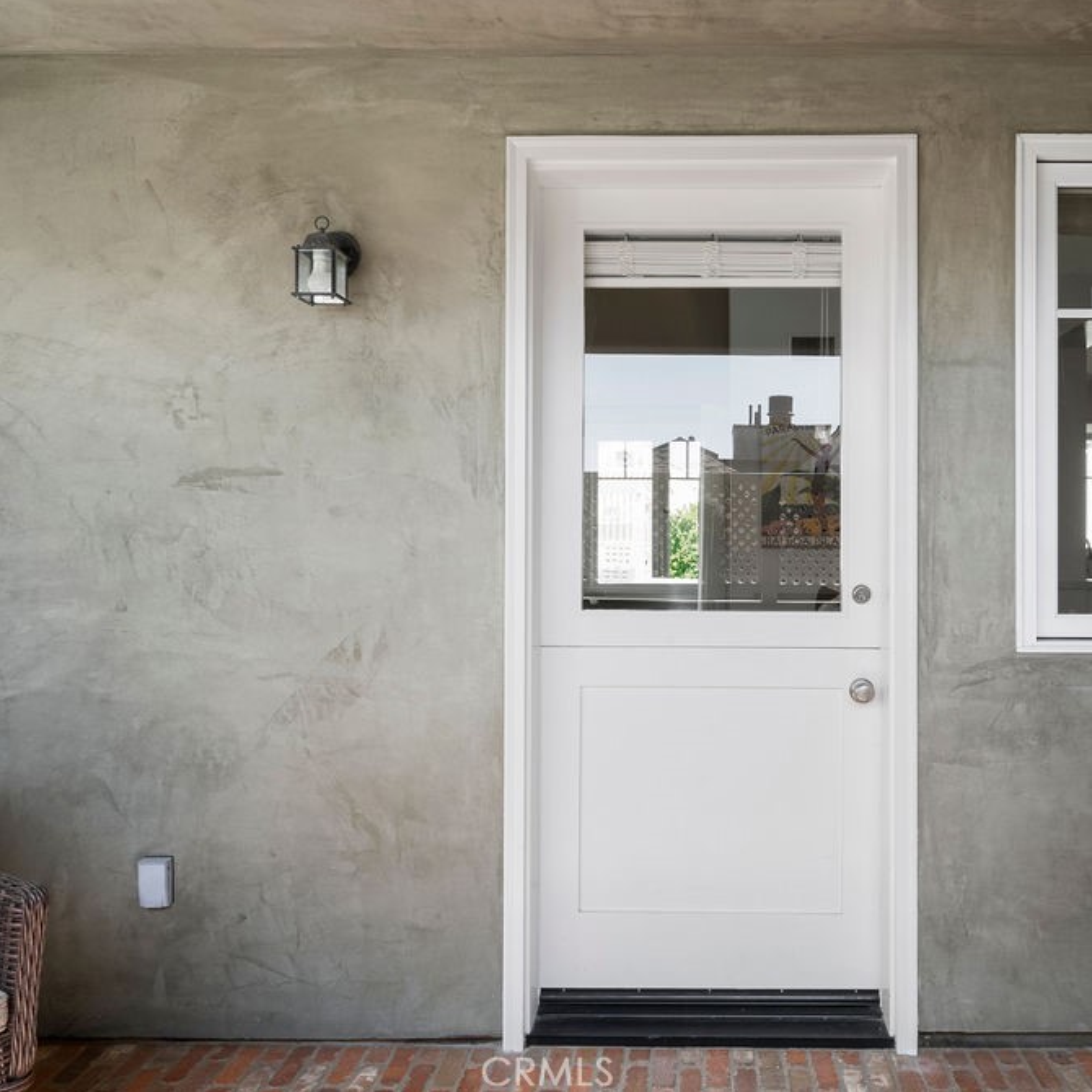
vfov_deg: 60.9
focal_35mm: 26
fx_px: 928
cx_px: 701
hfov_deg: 59.9
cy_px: 538
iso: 640
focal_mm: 20
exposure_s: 1/15
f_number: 16
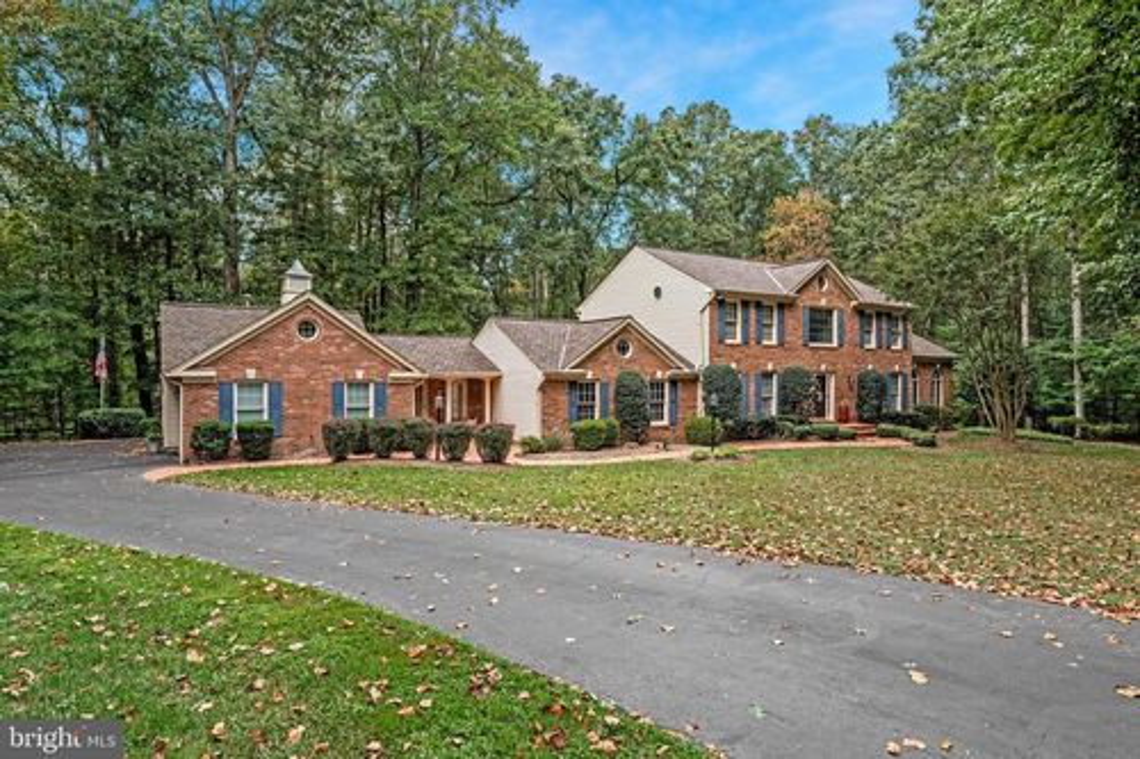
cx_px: 570
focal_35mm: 20
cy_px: 380
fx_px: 649
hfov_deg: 82.6
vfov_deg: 60.7
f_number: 8
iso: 100
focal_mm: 20.5
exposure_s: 1/30
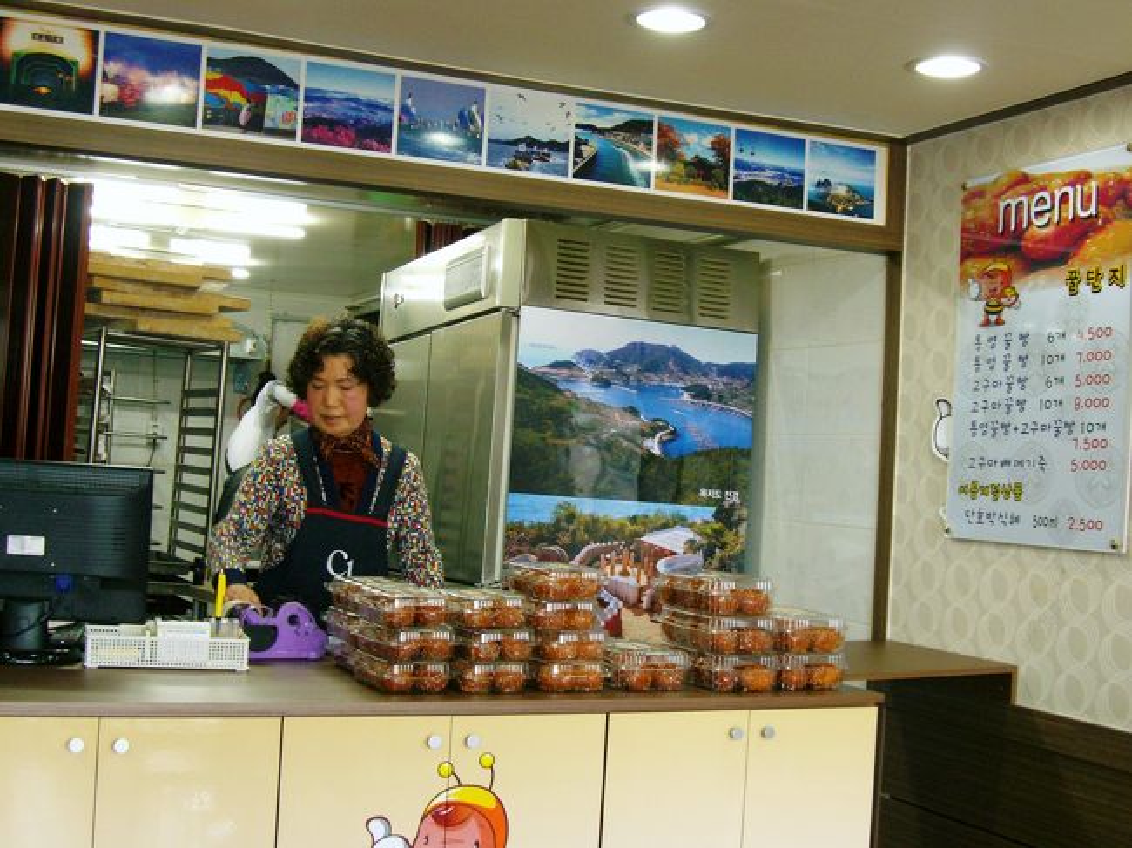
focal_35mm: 46
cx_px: 566
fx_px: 1504
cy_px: 424
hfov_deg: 41.3
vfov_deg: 31.5
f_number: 3.1
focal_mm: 9.6
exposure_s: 1/60
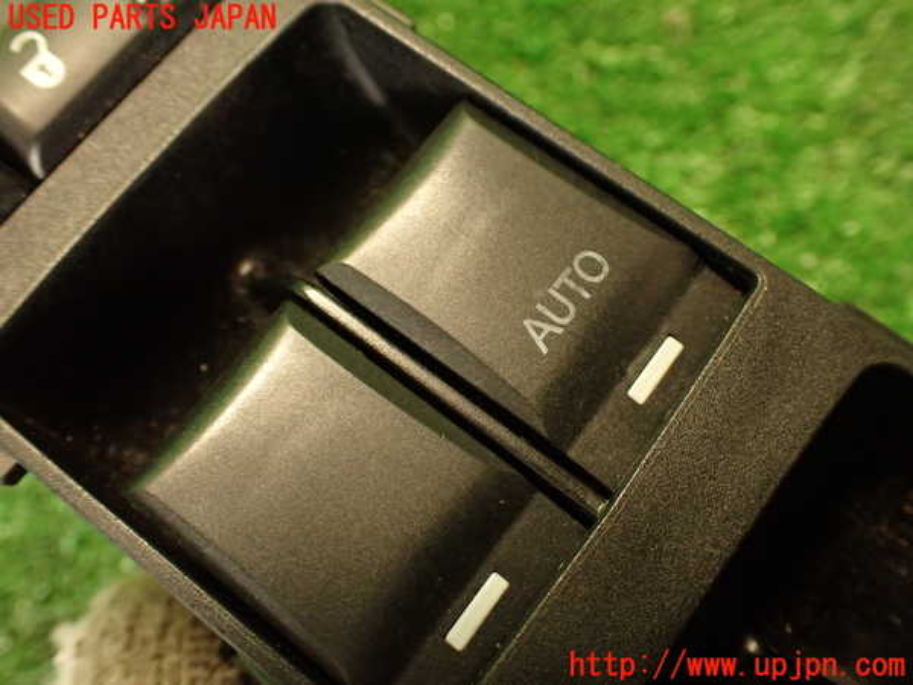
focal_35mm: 32
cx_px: 456
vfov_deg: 44.2
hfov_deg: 56.8
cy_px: 342
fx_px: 844
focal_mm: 5.79
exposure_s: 1/30
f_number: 2.4
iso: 500
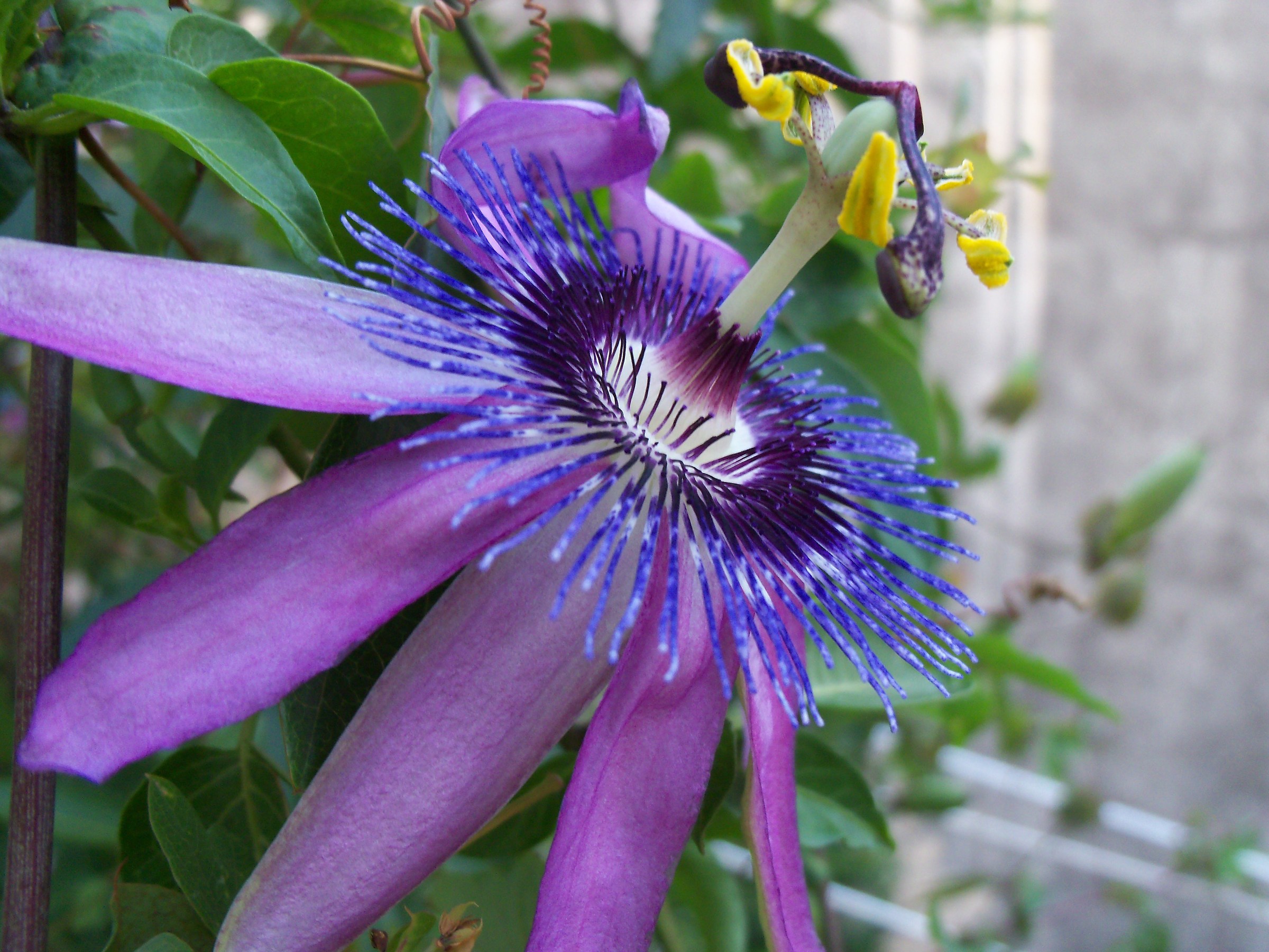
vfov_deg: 40.7
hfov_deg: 52.6
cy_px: 476
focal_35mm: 35
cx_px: 634
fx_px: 1283
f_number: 3
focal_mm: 6.3
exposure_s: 1/30
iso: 100
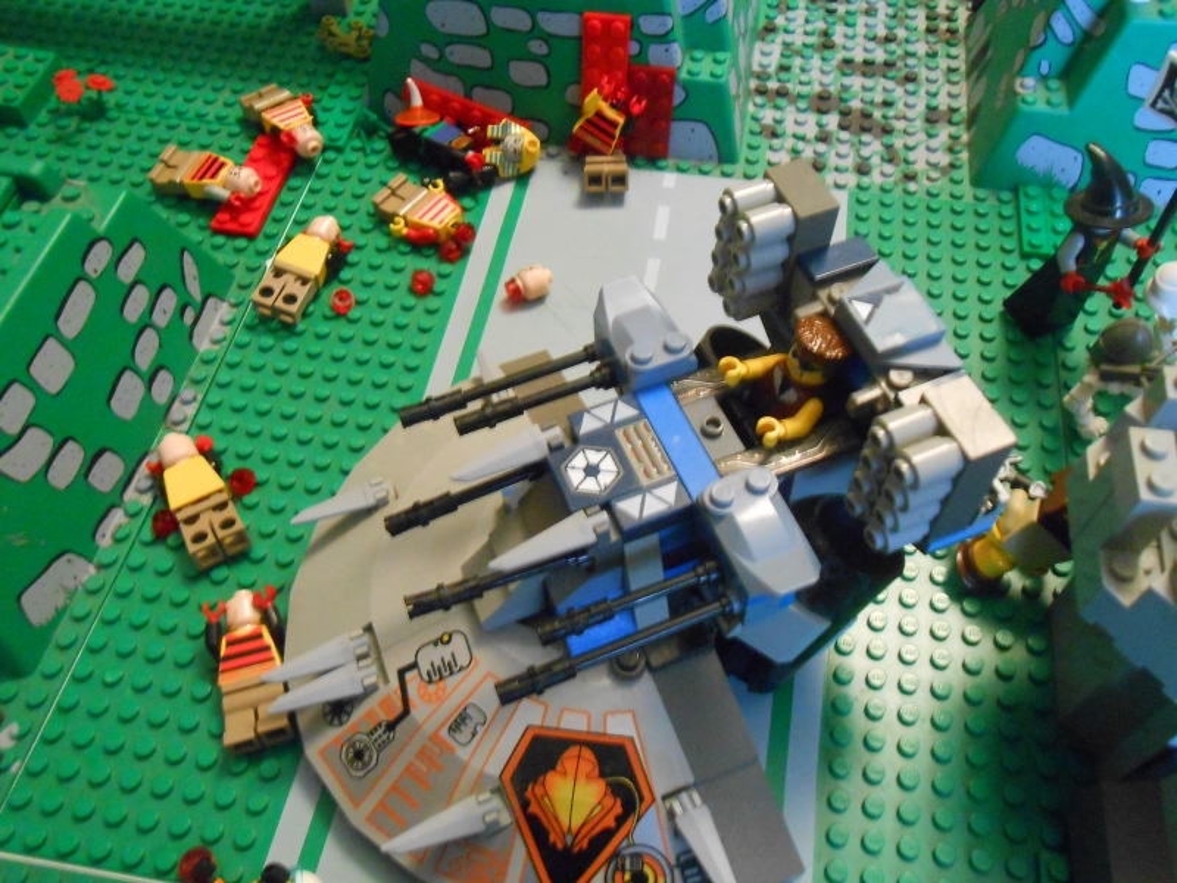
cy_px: 442
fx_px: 1020
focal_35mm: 30
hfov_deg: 60.0
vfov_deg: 46.8
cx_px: 588
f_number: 3.8
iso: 800
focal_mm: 5.3
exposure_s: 1/4
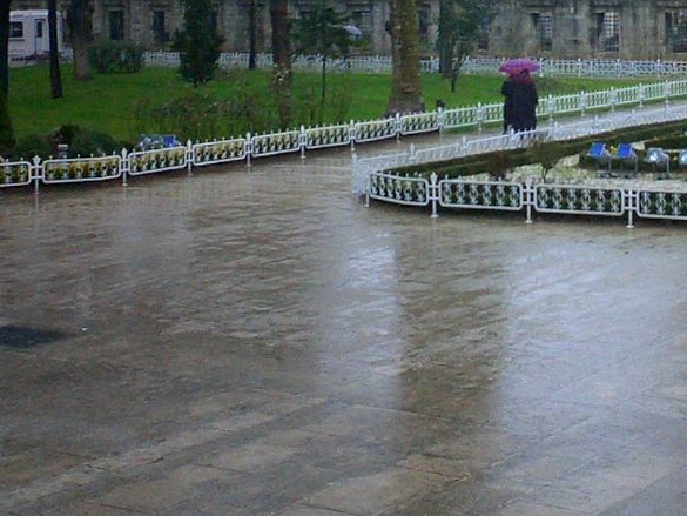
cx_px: 574
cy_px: -7
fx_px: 1608
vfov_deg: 17.8
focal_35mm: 81
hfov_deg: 23.7
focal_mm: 5.6
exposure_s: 1/125
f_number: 3.5
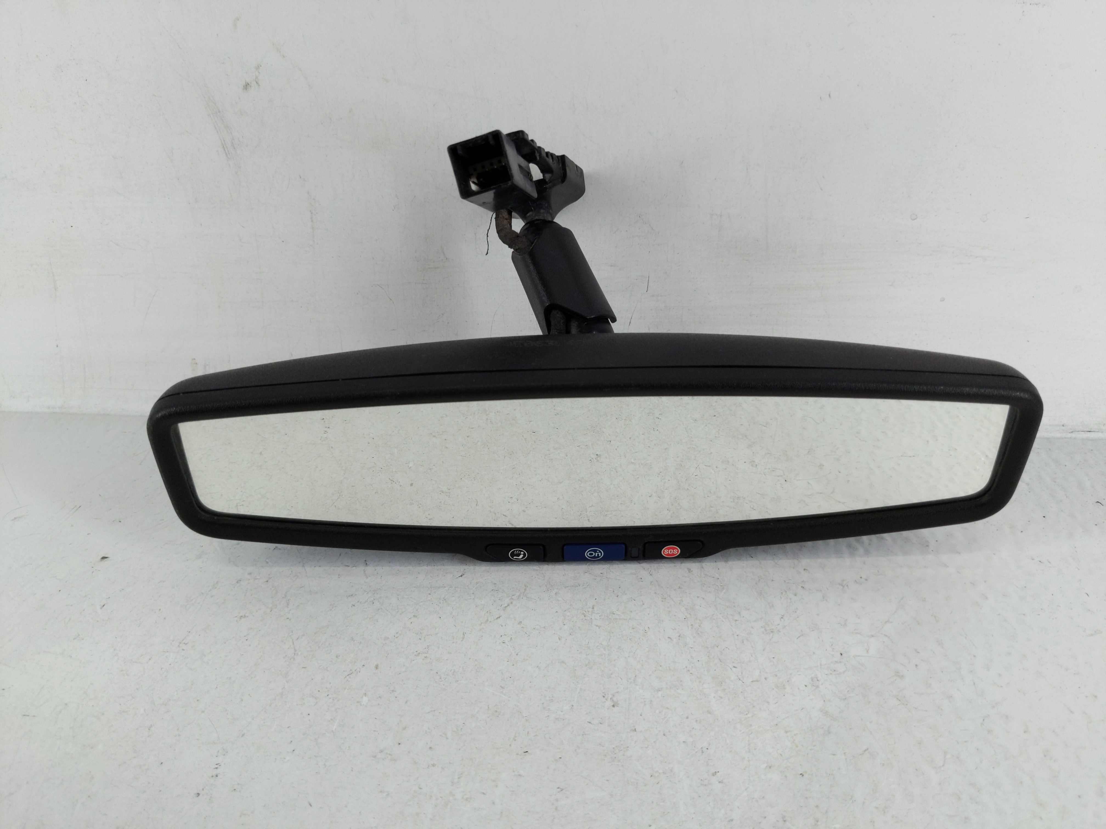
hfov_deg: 69.4
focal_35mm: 25
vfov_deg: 54.9
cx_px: 553
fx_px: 799
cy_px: 414
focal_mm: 4.38
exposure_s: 1/124
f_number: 1.73
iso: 63
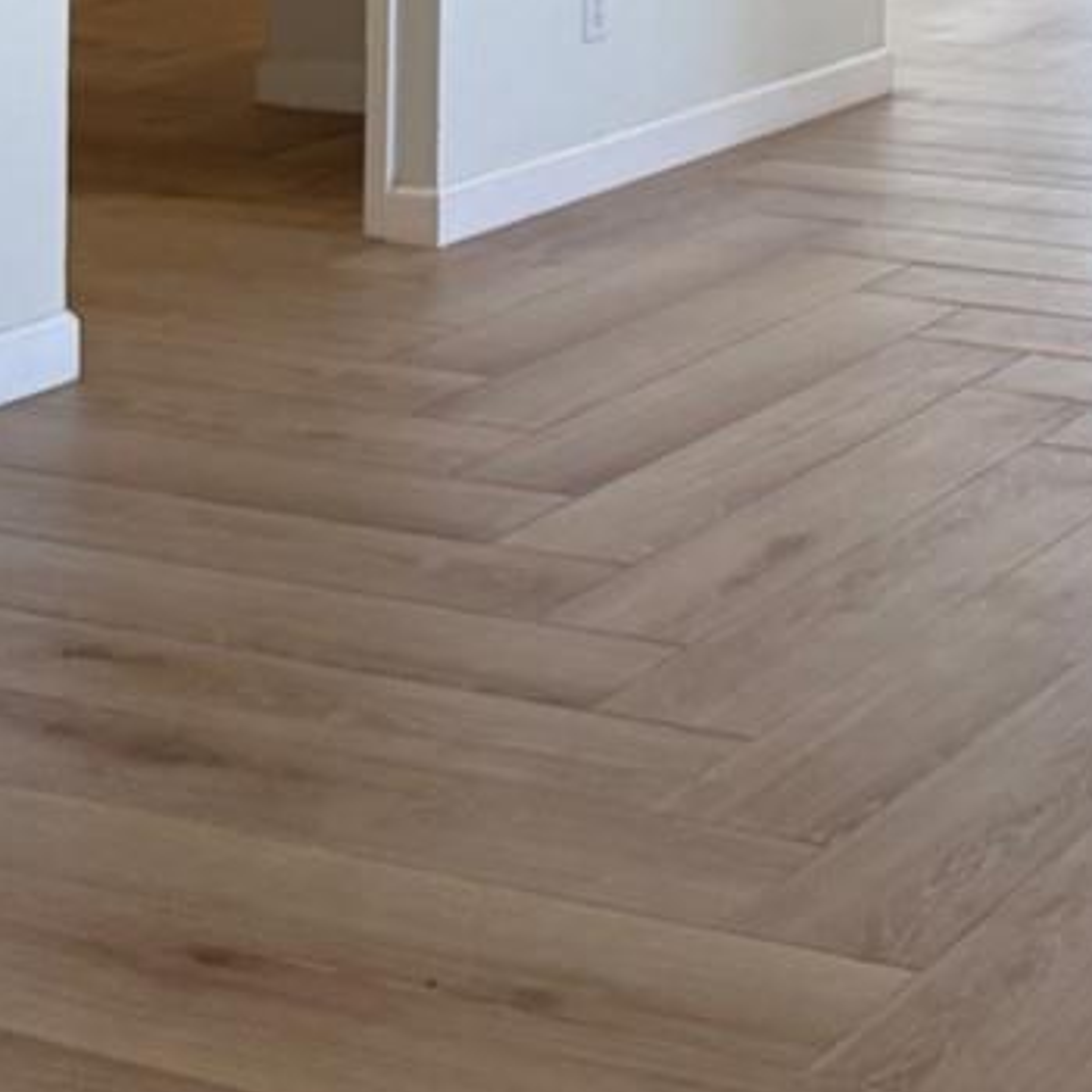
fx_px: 3462
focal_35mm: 97
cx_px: 1285
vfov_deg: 16.8
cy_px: -381
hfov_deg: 17.2
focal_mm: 6.76
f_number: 1.78
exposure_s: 1/120
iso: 200
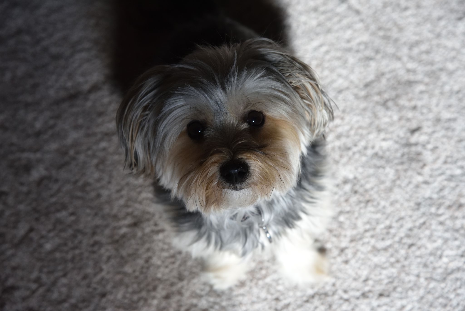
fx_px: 1550
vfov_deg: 11.4
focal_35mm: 120
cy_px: 156
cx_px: 232
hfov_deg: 17.1
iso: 2500
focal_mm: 120
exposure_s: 1/320
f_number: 6.3
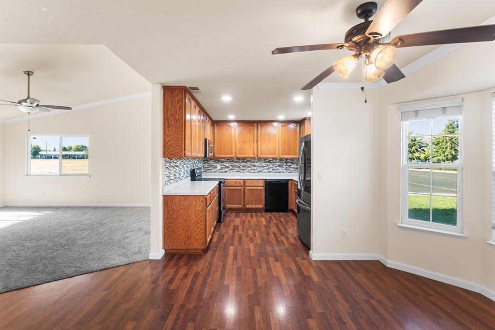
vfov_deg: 73.8
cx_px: 248
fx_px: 220
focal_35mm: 16
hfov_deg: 96.7
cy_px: 165
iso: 160
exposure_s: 1/6
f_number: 5
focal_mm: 10.5
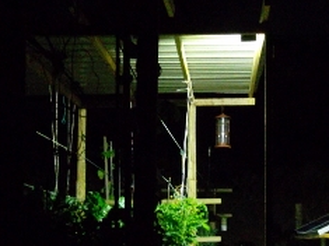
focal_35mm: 69
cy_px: 172
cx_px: 206
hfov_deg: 28.1
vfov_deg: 21.2
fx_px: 655
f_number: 3.5
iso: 640
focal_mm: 4.9
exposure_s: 1
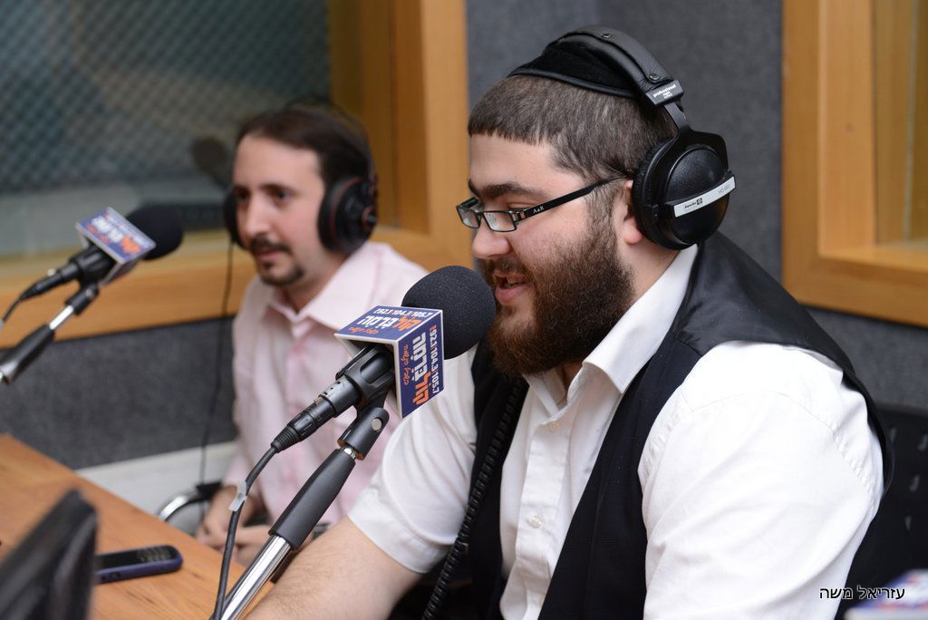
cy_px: 310
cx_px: 464
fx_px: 1805
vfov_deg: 19.5
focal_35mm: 70
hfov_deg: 28.8
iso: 400
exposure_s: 1/100
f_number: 5
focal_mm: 70
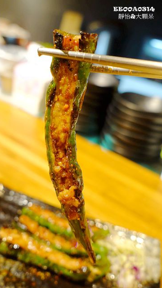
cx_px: 67
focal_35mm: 34
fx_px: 260
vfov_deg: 58.0
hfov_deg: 34.5
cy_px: 143
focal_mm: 11.69
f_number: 2.8
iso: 800
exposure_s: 1/30
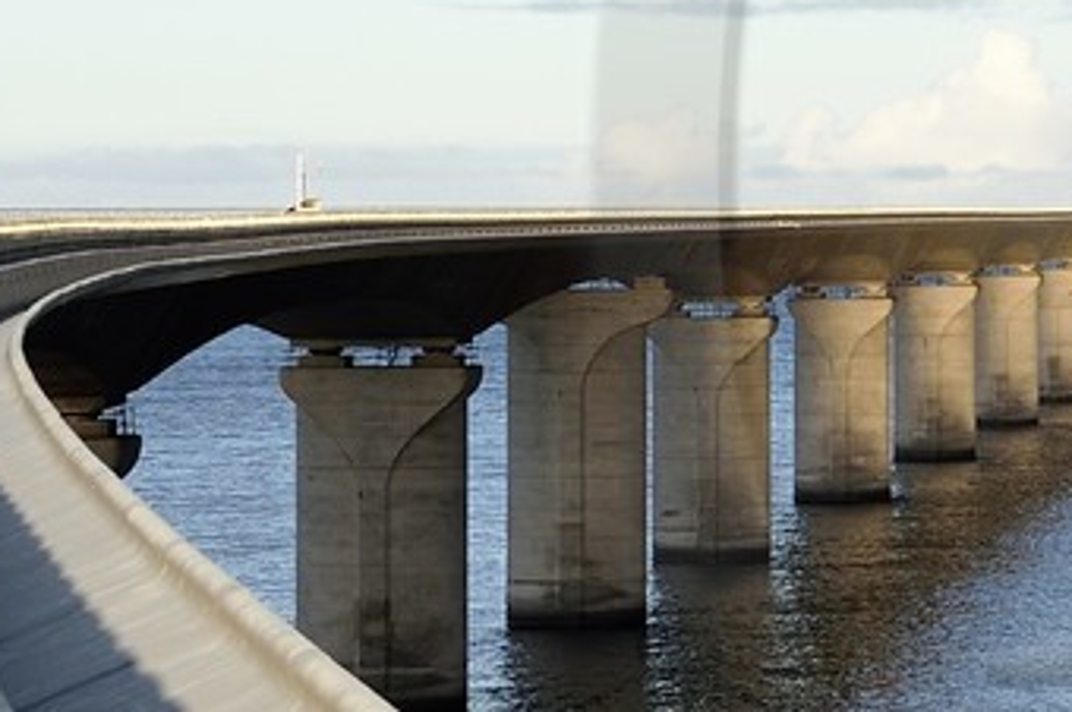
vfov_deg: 6.1
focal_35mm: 226
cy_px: 173
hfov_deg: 8.8
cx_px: 1876
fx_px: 6723
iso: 200
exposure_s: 1/250
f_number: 10
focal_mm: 48
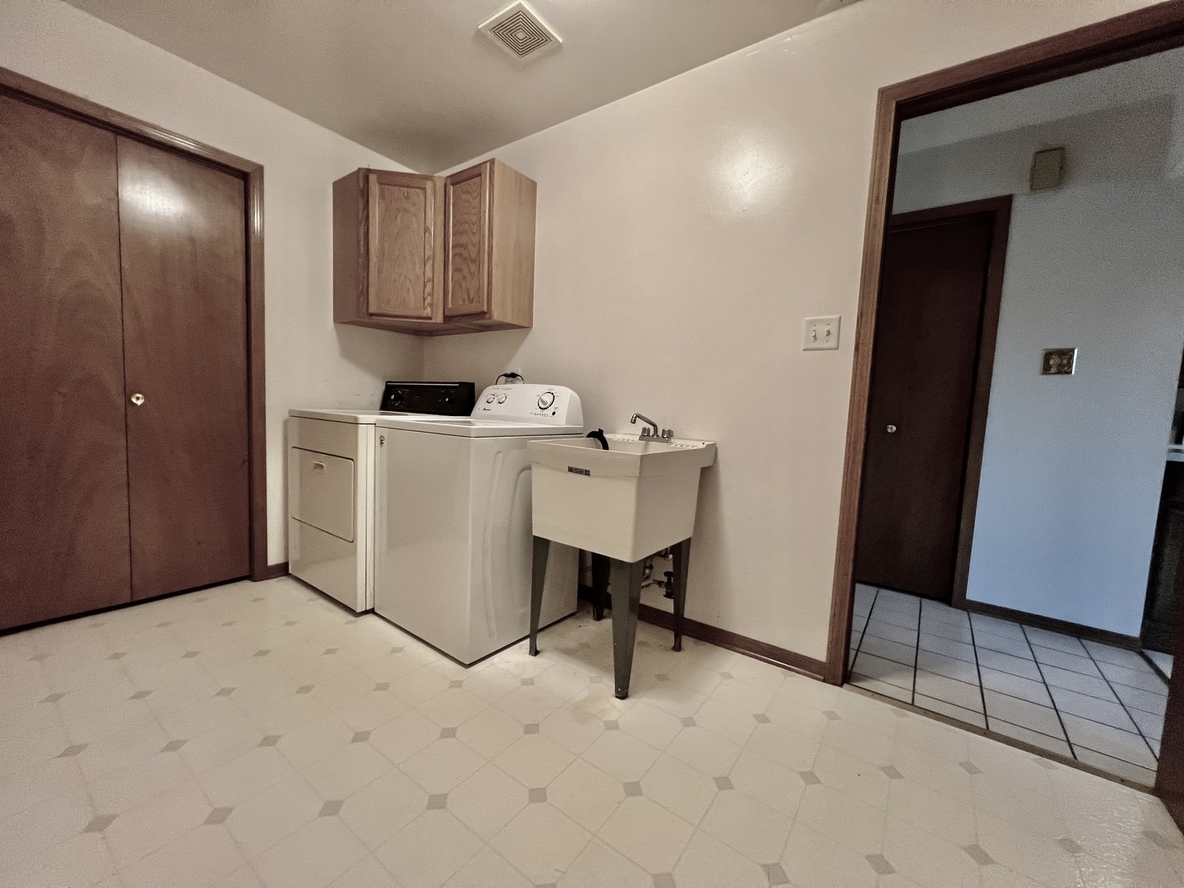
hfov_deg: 106.2
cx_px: 592
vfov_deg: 89.9
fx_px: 445
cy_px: 444
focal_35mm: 13
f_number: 1.8
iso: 400
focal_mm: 1.57
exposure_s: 1/60
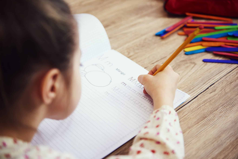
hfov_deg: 35.6
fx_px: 370
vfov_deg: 24.2
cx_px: 119
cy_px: 80
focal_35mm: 56
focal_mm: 56
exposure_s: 1/160
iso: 200
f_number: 2.8
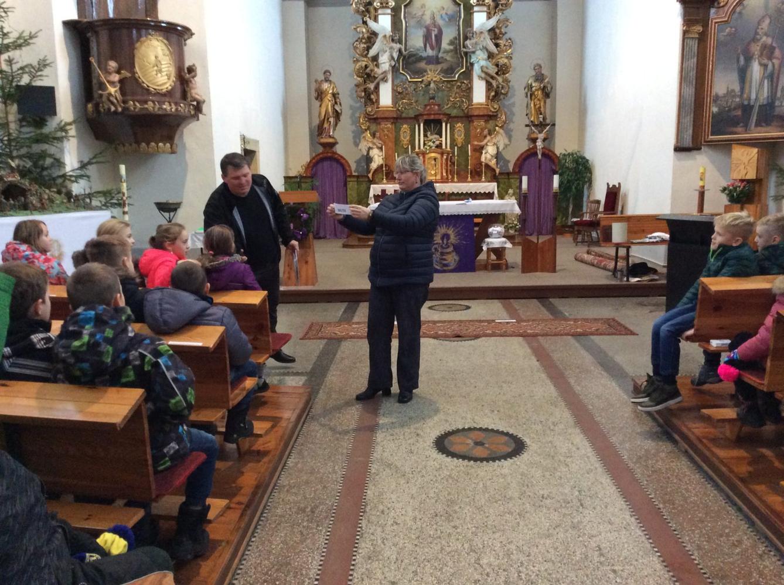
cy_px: 292
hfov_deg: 56.9
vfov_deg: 44.0
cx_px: 392
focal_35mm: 32
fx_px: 724
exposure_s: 1/25
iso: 320
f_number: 2.4
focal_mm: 3.3
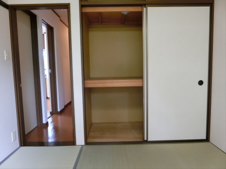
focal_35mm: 25
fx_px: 163
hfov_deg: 69.4
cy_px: 84
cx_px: 113
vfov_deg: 54.8
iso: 400
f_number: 2.8
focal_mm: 5.4
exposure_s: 1/80
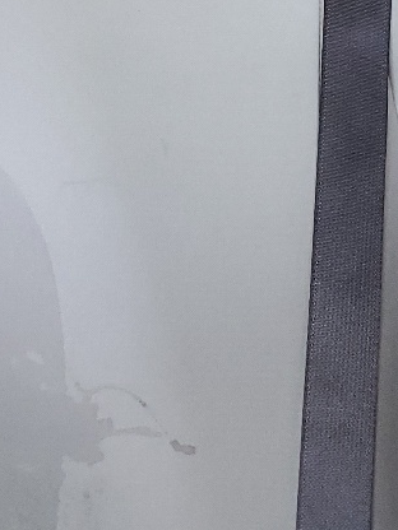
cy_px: -19
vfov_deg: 19.0
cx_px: 115
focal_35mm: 100
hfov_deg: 14.7
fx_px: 1533
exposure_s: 1/60.2
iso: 355
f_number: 1.5
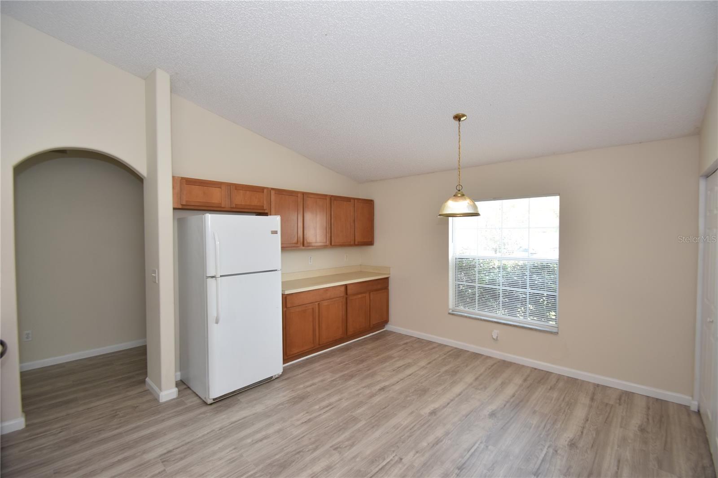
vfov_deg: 77.3
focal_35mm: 15
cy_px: 239
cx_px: 359
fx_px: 299
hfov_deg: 100.4
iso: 200
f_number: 4
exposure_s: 1/60
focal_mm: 10
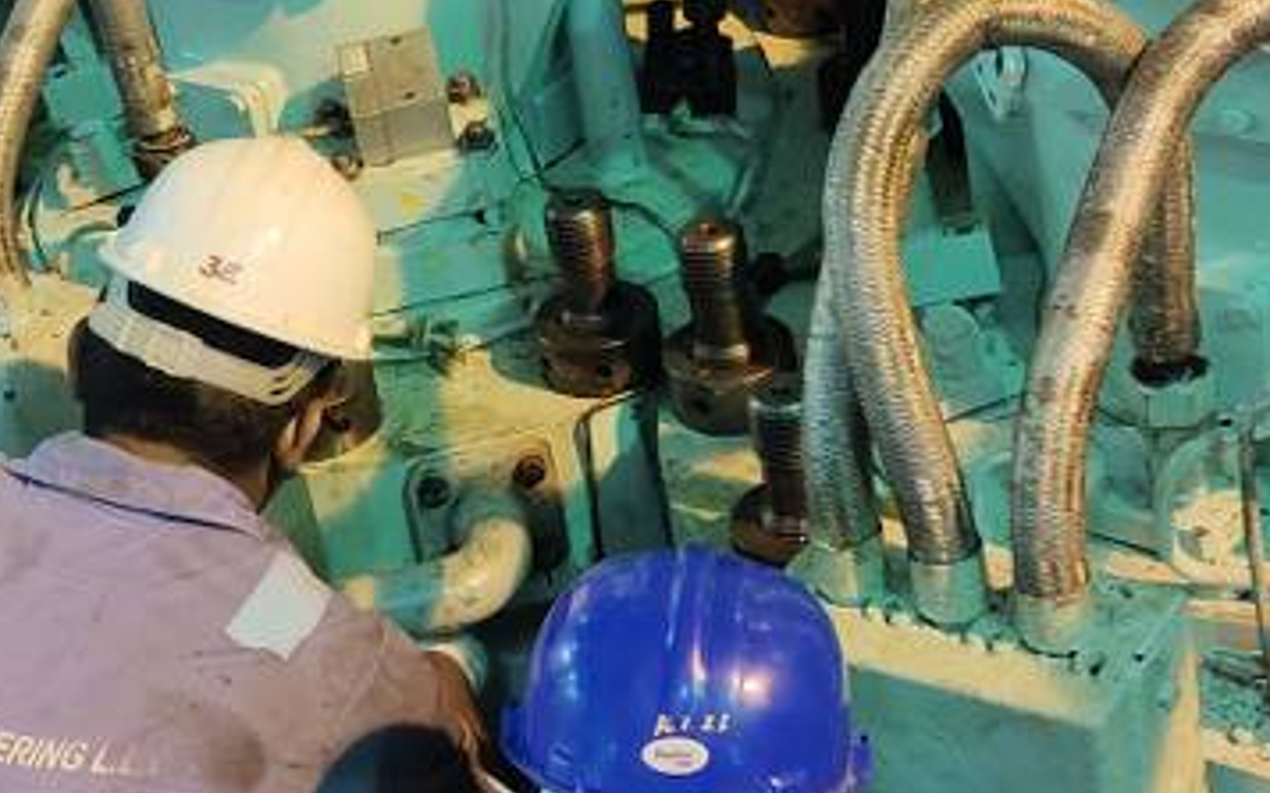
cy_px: 139
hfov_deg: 27.0
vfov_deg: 17.0
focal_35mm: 76
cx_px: 430
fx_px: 2630
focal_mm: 5.42
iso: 1733
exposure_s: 1/24
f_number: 1.89
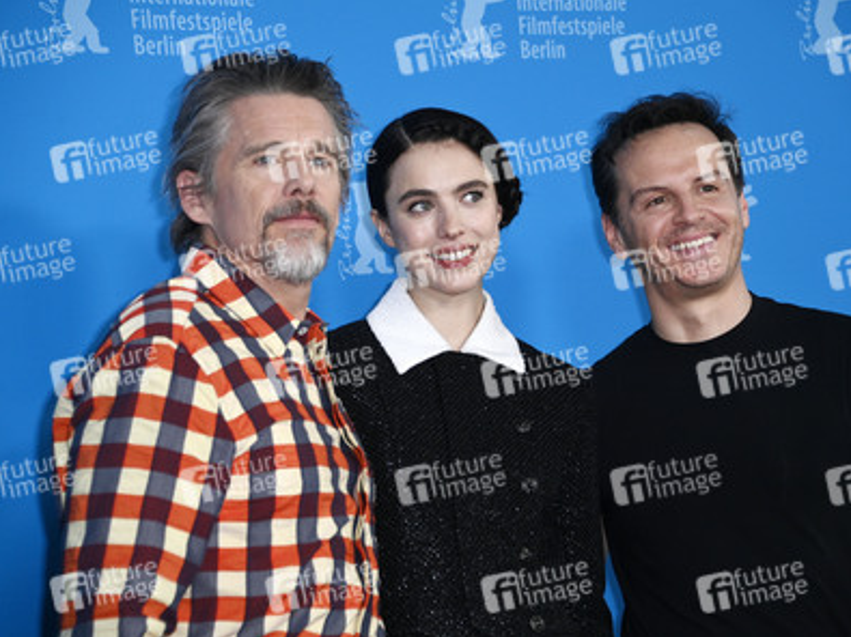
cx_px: 479
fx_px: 3637
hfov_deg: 13.3
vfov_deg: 10.0
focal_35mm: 148
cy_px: 318
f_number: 5.6
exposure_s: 1/200
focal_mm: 135
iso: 800
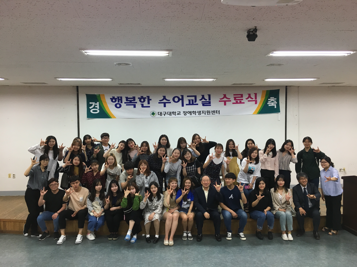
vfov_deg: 48.2
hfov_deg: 61.7
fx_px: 299
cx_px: 178
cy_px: 134
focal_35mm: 29
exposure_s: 1/30
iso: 64
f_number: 2.2
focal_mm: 4.15
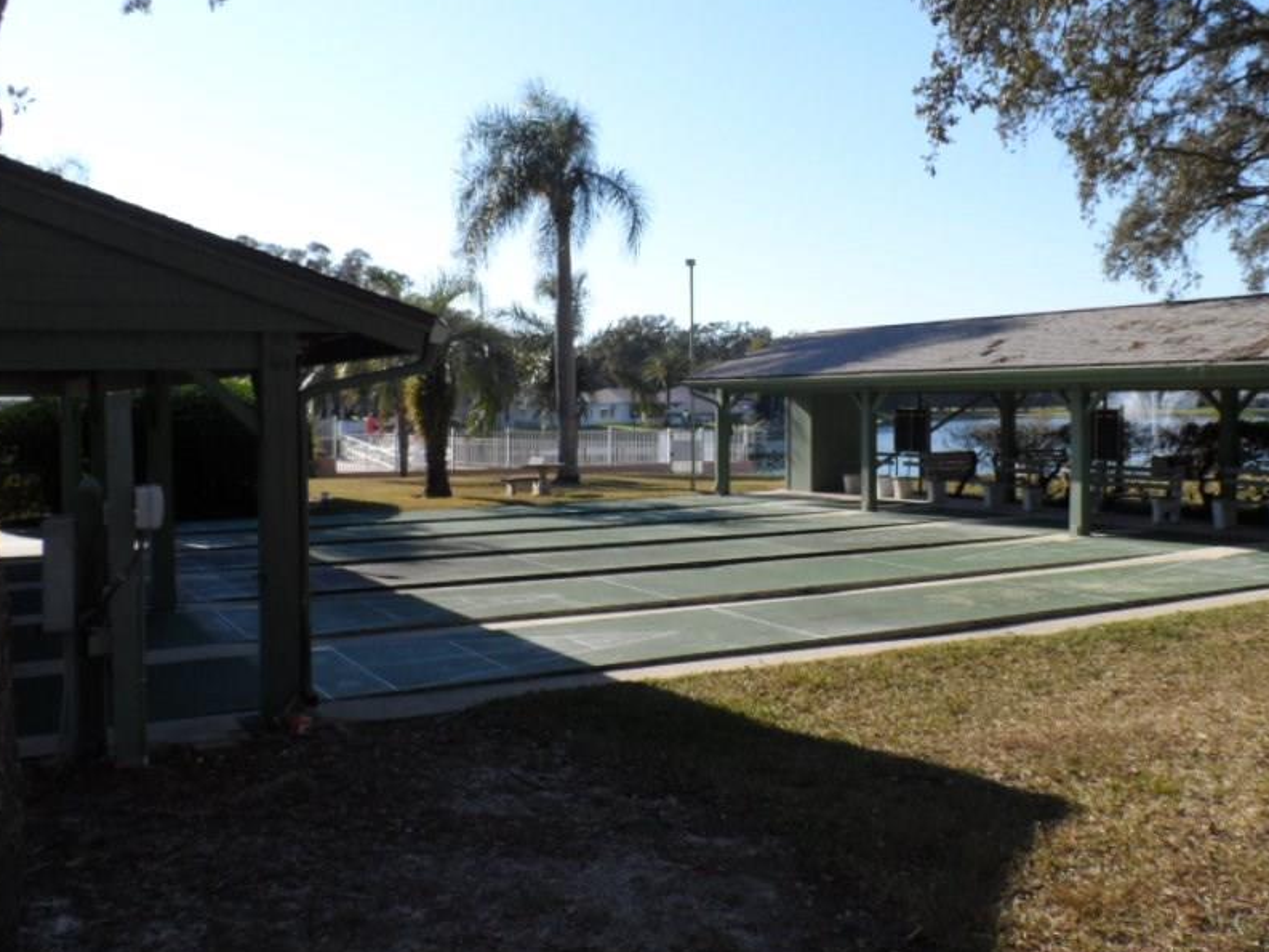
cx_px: 667
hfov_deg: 58.3
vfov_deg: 45.4
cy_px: 435
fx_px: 1137
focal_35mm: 31
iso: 120
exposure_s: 1/750
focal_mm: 4
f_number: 4.5
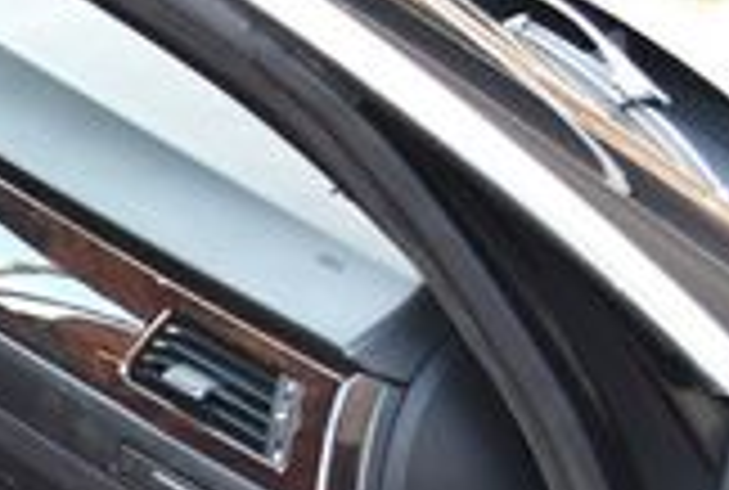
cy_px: 553
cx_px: -670
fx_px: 2883
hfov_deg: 12.8
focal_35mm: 142
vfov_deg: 9.6
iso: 800
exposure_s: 1/160
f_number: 3.5
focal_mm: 18
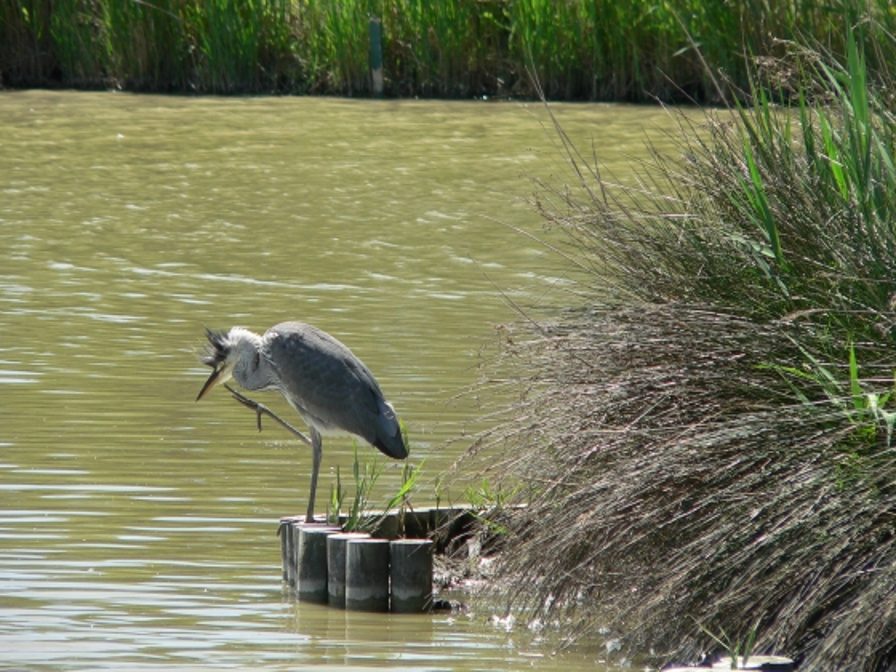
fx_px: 11182
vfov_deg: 3.4
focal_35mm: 432
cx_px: 448
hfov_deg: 4.6
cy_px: 336
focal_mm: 72
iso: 80
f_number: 4
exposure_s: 1/320
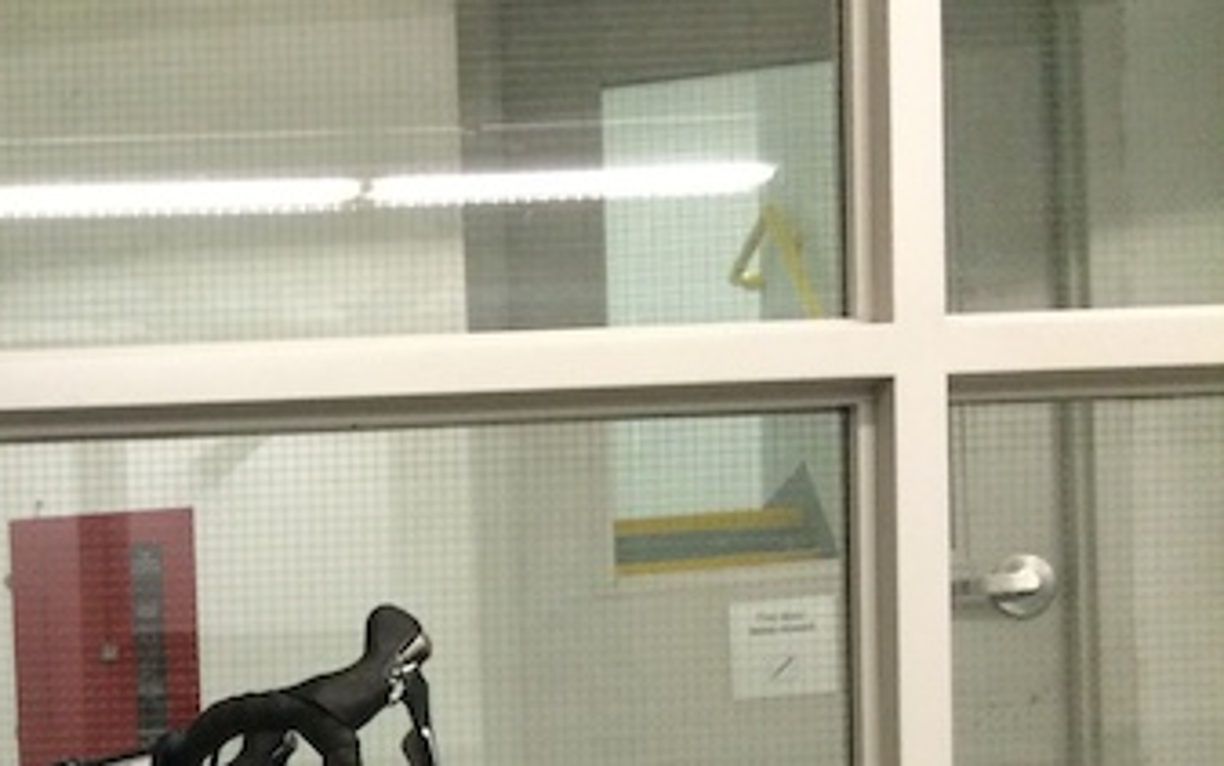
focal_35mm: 73
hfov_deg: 25.5
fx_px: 2436
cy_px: 987
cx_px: -225
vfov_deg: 16.9
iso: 200
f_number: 2.2
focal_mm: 4.15
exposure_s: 1/30
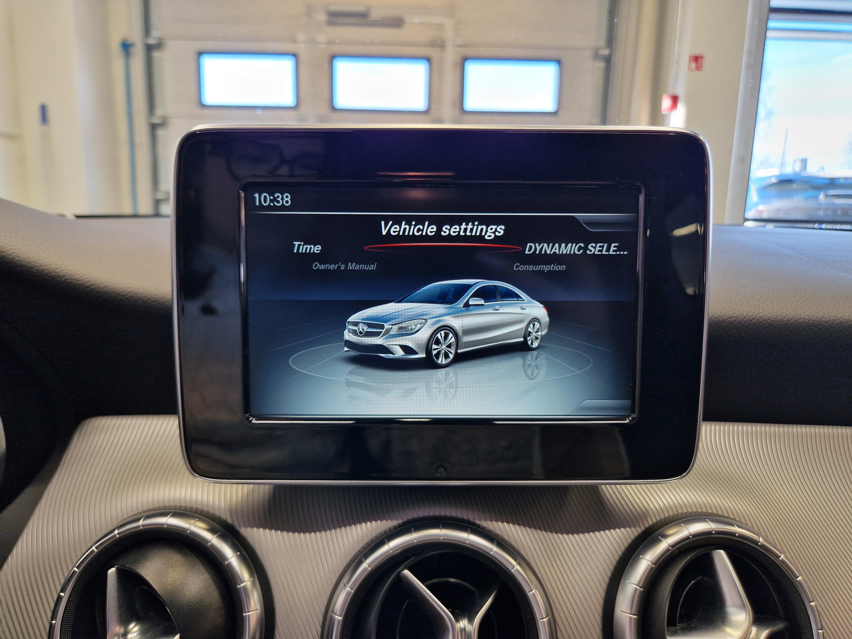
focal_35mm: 23
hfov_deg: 73.9
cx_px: 426
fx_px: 566
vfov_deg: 58.9
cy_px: 320
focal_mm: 5.4
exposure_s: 1/50
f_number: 1.8
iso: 50
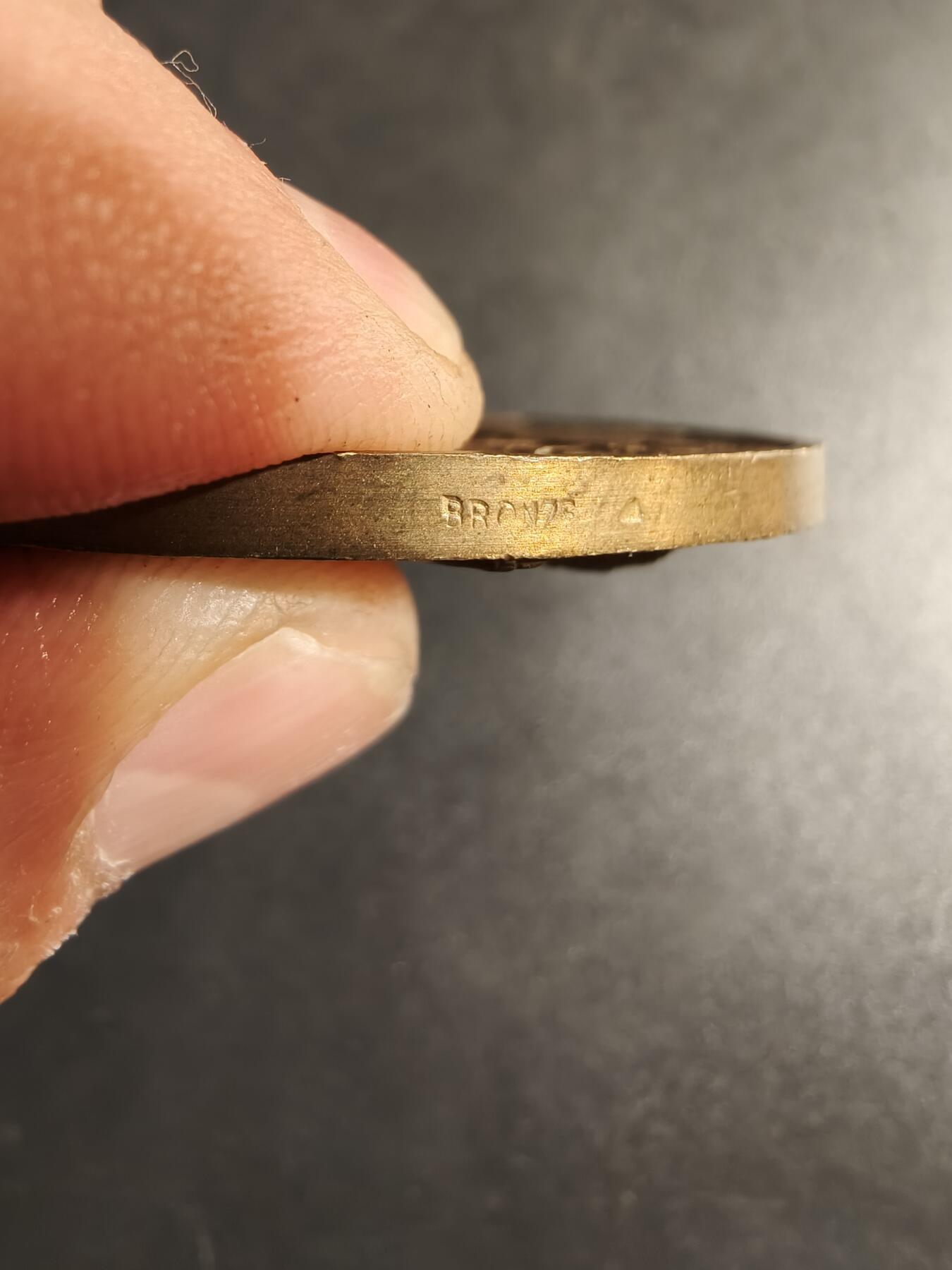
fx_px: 843
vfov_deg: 73.9
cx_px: 476
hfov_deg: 58.9
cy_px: 635
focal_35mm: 23
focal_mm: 2.32
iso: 160
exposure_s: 1/83.5
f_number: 2
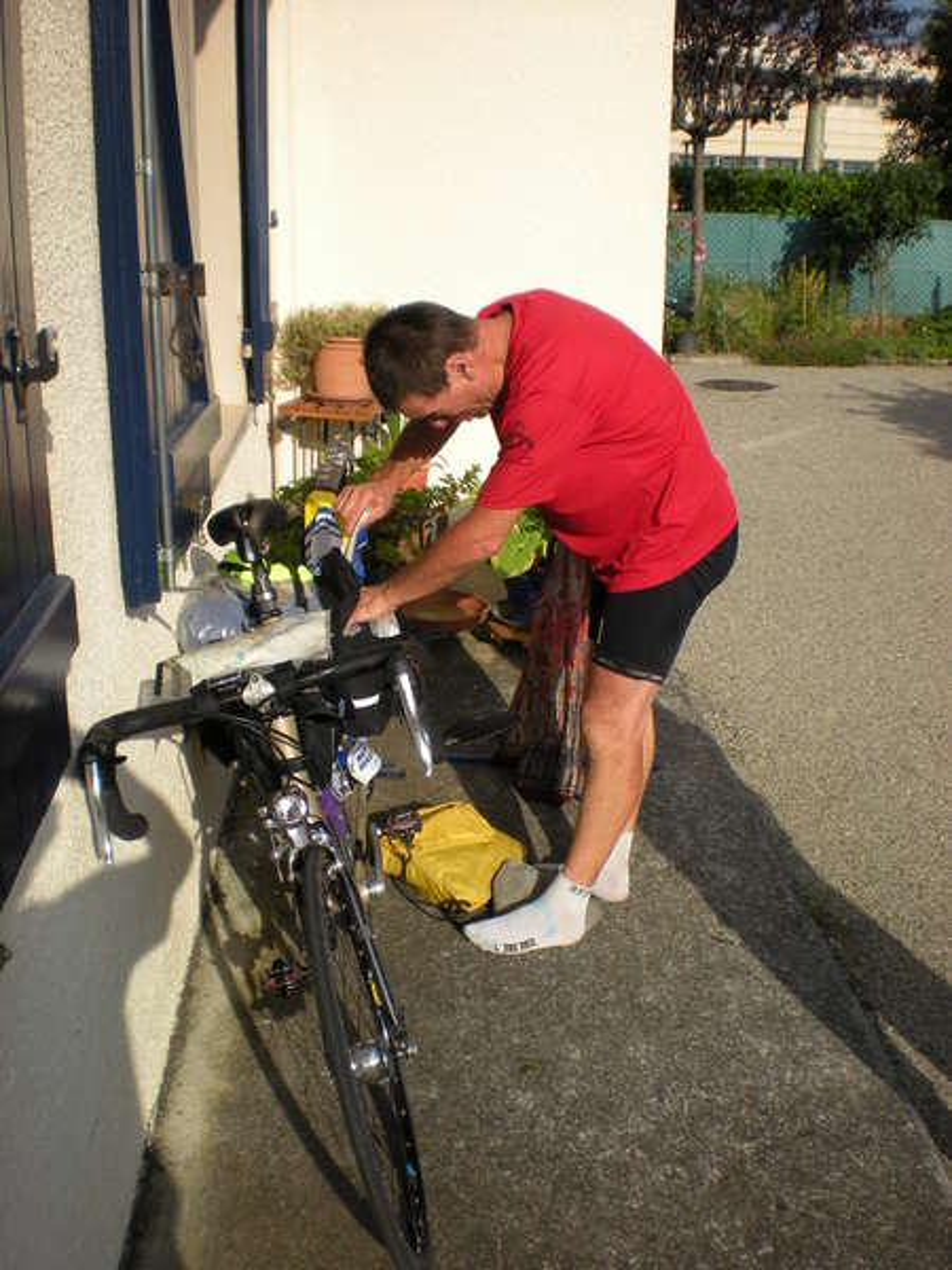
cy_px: 635
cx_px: 476
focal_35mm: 38
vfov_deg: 49.0
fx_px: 1393
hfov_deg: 37.7
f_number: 4.6
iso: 64
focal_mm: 6.3
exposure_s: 1/622
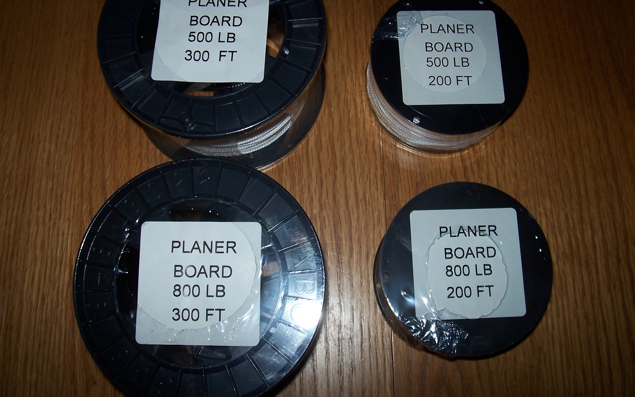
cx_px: 310
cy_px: 175
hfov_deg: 52.7
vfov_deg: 34.4
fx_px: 640
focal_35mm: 37
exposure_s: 1/60
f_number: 2.7
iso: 80
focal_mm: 5.6
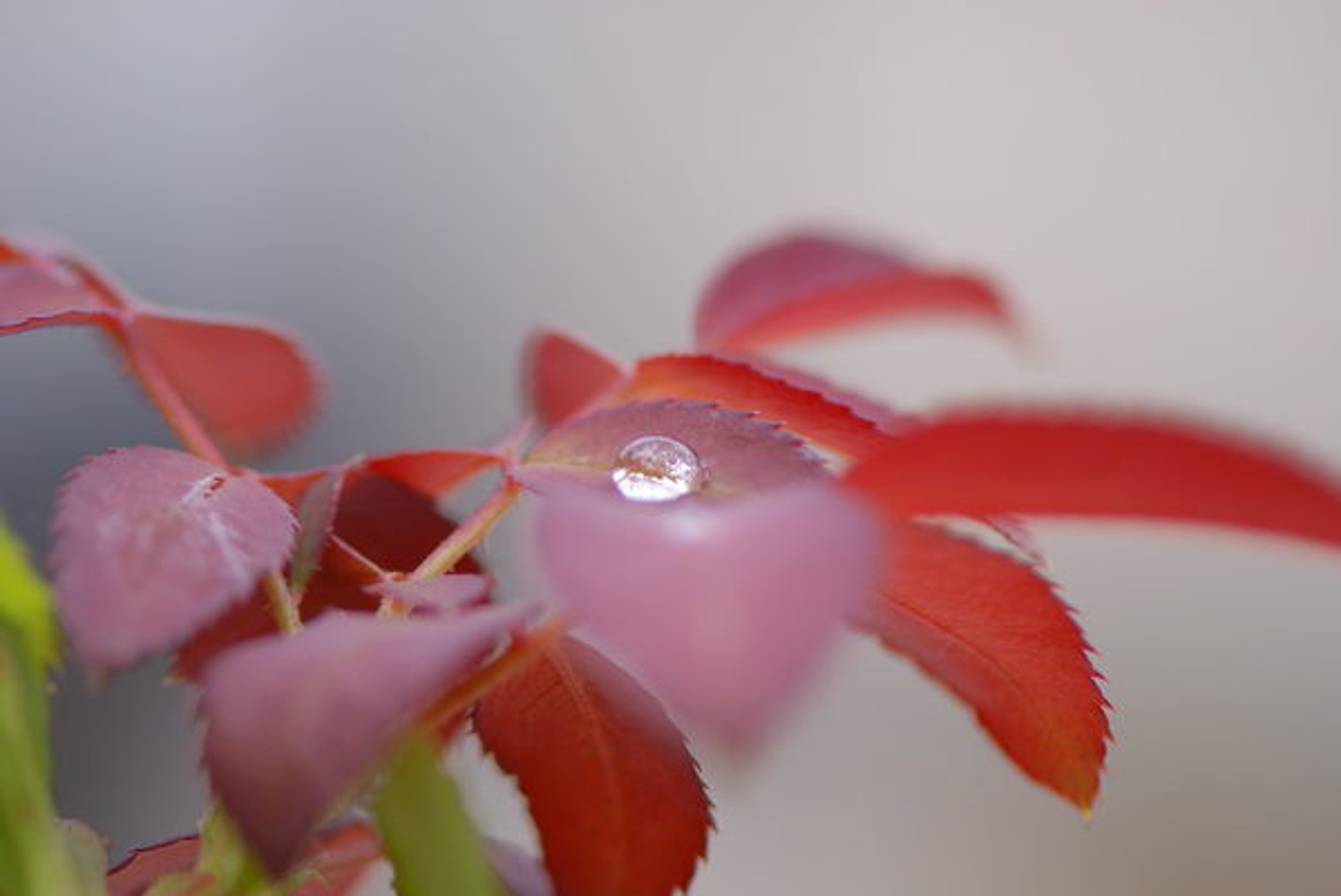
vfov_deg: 8.7
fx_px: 5871
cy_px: 448
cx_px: 670
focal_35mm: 158
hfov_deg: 13.0
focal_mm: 105
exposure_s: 1/250
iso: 100
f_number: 3.3
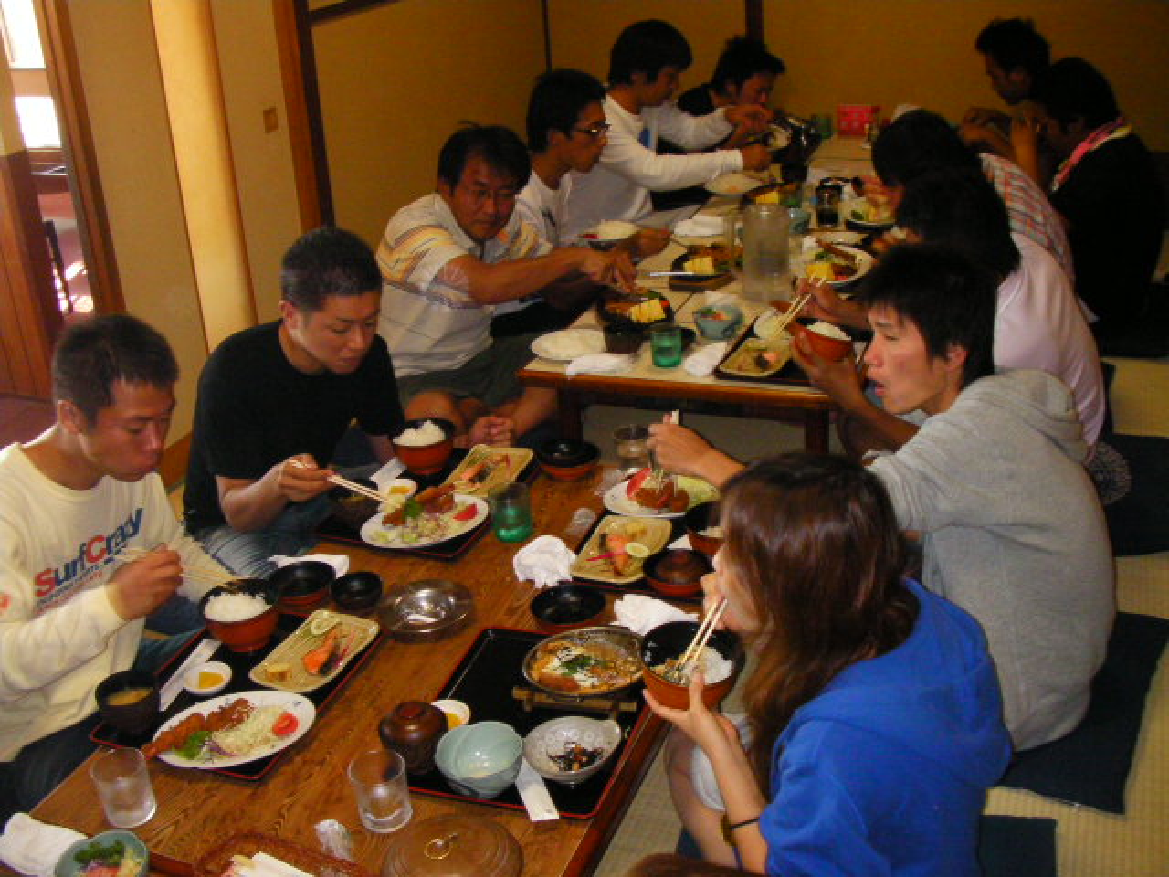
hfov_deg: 49.0
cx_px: 584
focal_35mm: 38
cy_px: 438
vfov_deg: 37.7
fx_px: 1283
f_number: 3.5
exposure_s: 1/30
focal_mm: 6.3
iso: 400
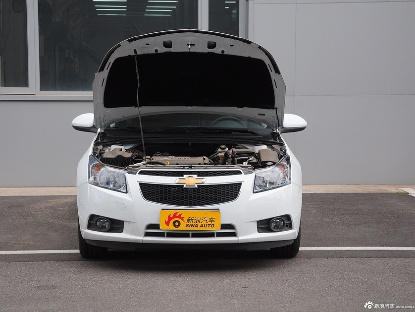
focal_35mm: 85
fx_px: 1019
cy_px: 156
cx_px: 195
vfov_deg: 17.4
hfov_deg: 23.0
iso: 400
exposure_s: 1/125
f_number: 6.3
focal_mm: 52
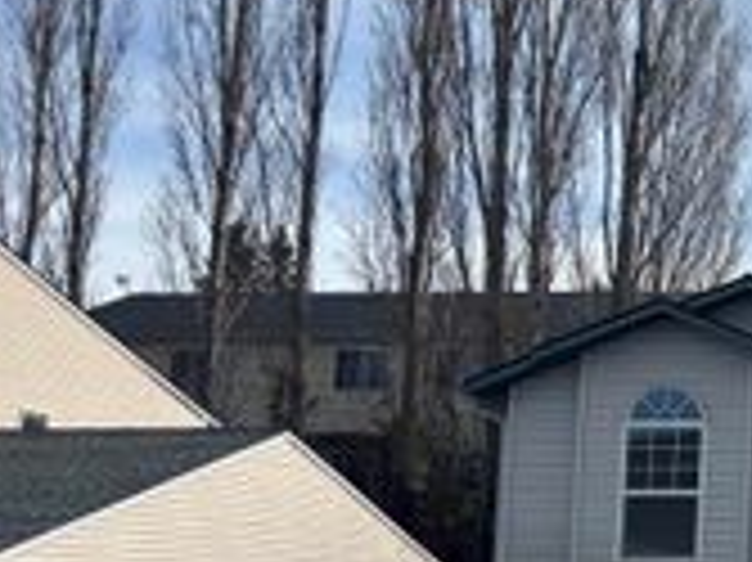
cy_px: 344
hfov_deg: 21.2
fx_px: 1693
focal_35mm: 78
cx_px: 1121
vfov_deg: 18.8
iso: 50
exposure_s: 1/5348
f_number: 1.6
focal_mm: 5.96
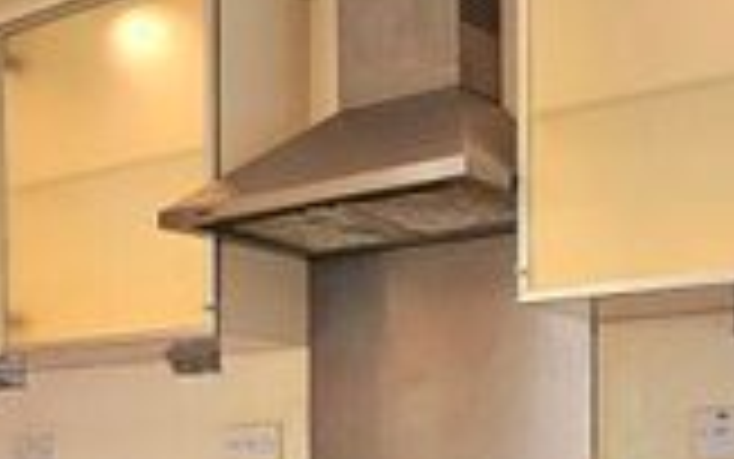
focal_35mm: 59
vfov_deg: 21.1
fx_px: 1181
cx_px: 122
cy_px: 484
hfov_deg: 33.3
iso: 200
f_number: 2.2
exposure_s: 1/71.4
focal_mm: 2.2
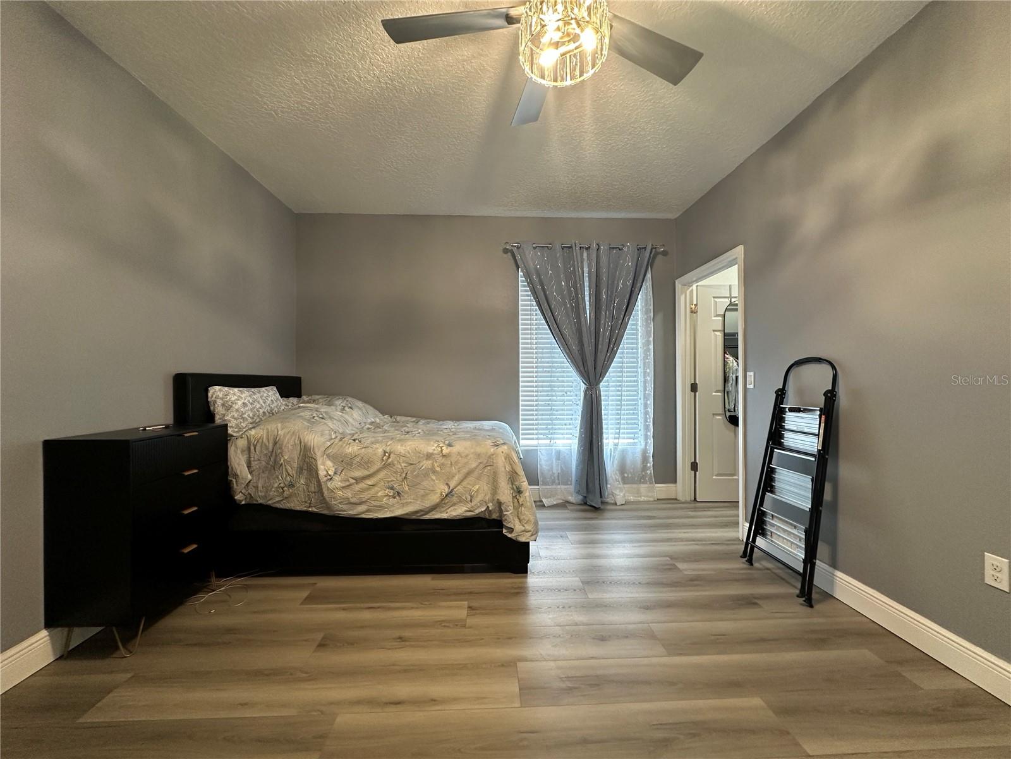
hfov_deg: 102.1
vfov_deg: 85.7
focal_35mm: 14
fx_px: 409
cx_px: 506
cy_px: 380
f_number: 2.2
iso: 200
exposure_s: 1/60
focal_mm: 2.22
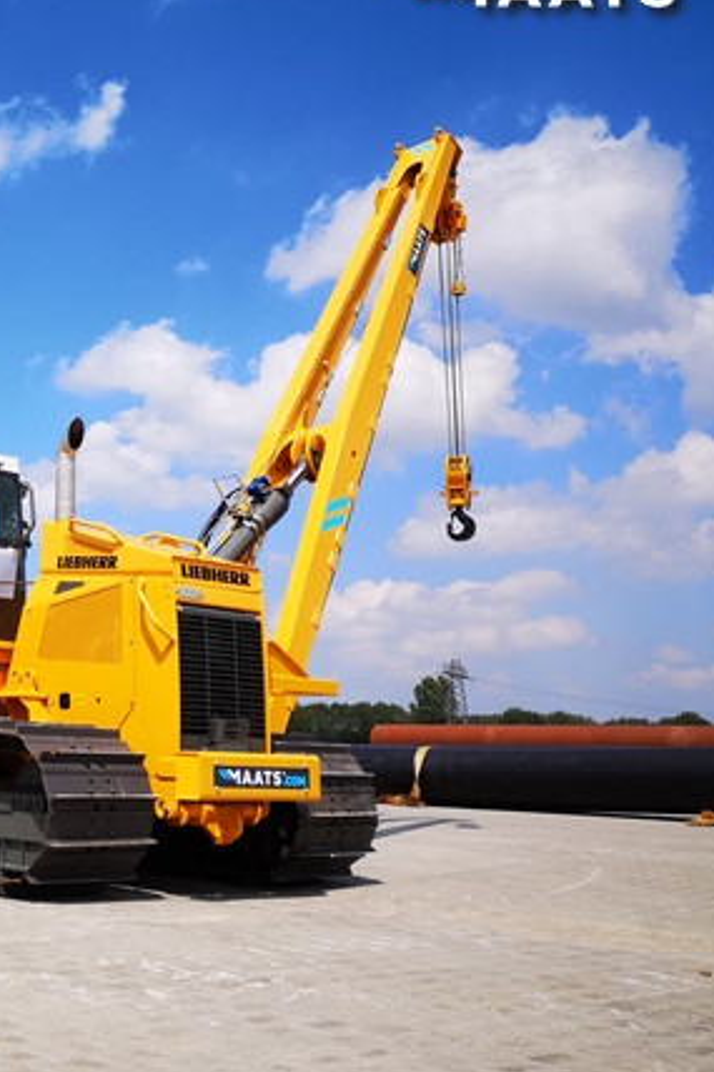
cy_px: 531
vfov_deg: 46.4
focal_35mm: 42
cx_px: -70
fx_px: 1250
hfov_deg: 28.9
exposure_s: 1/3484
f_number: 1.8
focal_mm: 3.95
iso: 50
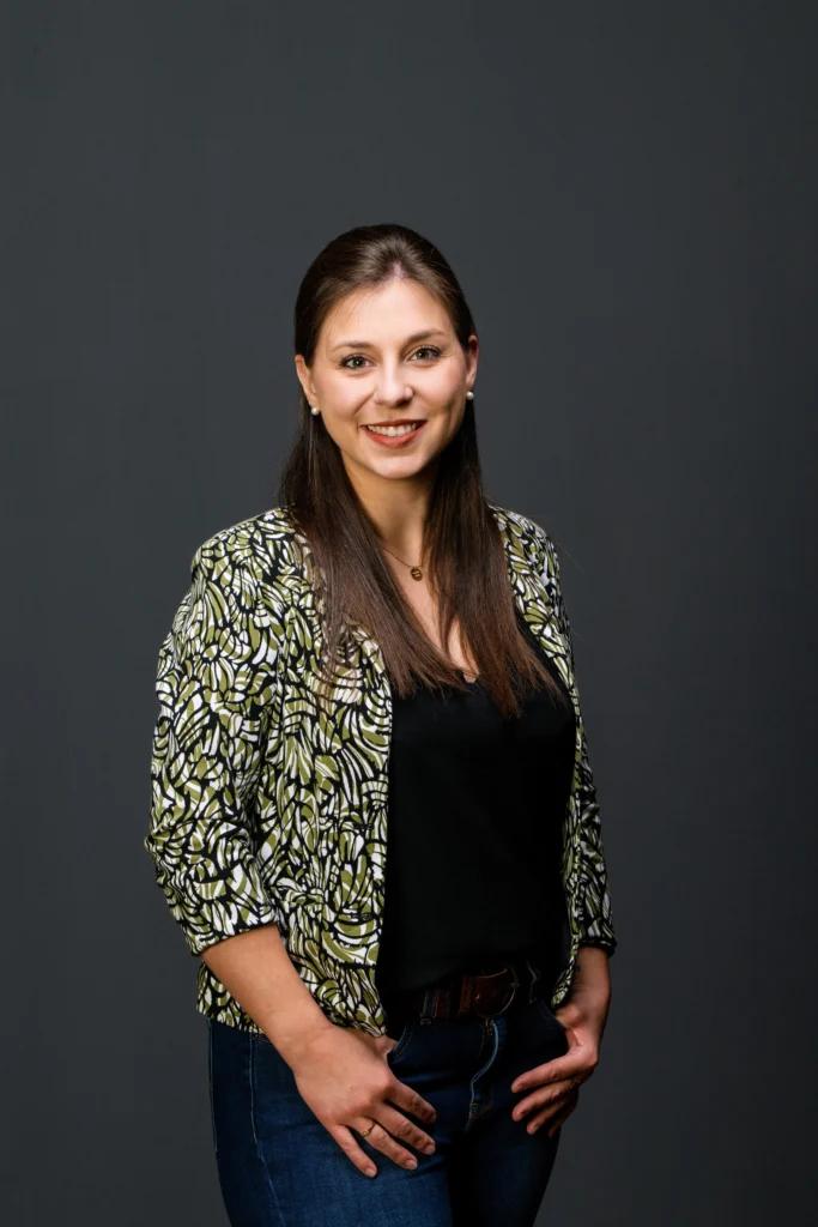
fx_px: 3748
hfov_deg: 12.5
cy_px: 614
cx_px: 409
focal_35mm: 110
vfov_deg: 18.6
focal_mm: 110
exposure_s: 1/160
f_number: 11
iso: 400
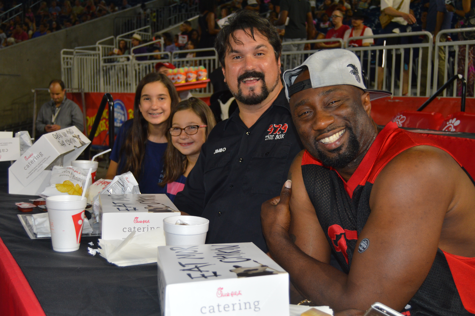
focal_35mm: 45
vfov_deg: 29.8
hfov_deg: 43.6
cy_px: 158
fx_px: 593
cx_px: 238
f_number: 4.2
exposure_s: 1/100
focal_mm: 30
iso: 400
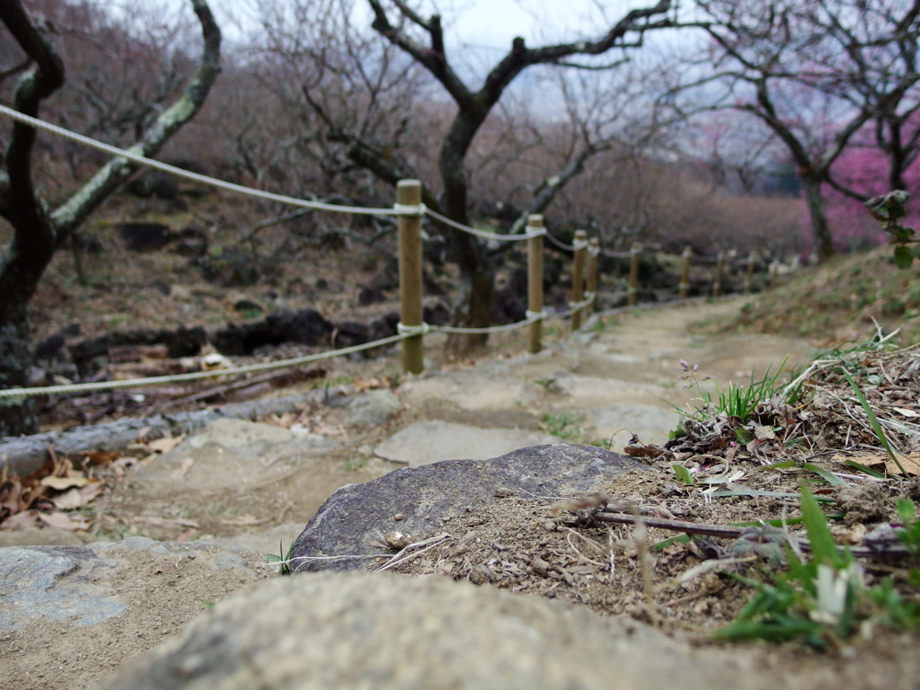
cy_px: 345
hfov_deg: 63.4
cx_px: 460
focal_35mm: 28
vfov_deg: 49.7
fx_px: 744
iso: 100
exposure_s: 1/800
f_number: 1.8
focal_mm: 6
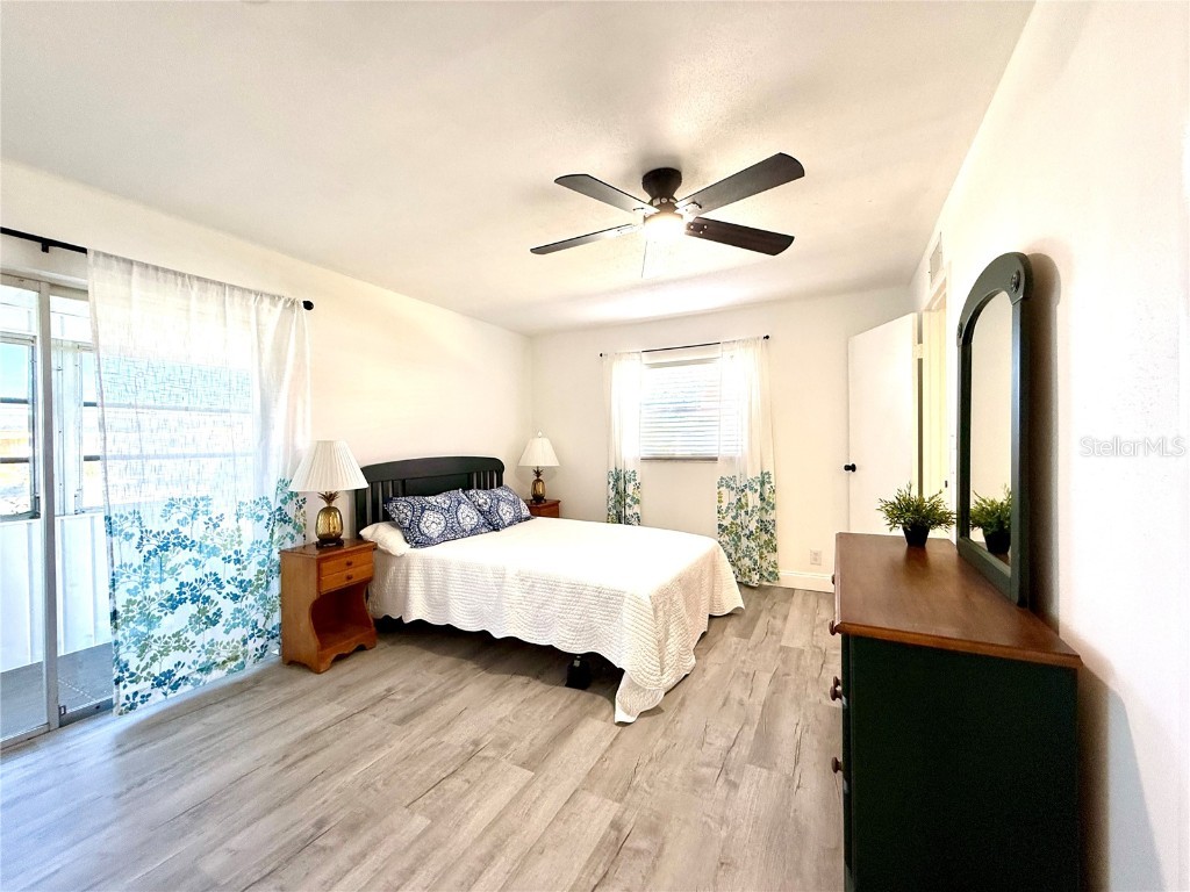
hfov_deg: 102.1
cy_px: 446
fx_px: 481
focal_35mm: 14
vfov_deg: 85.7
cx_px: 595
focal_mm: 2.22
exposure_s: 1/120
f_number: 2.2
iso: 200
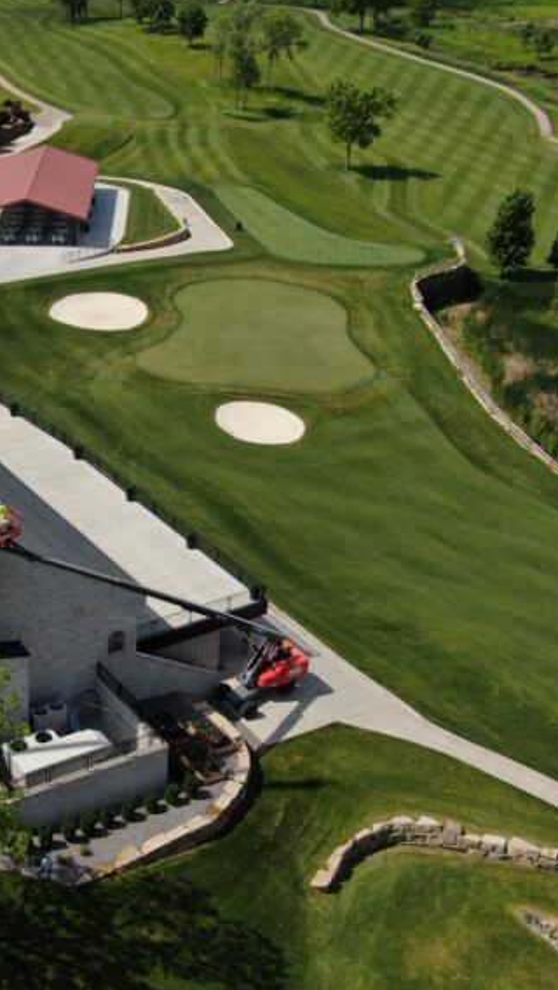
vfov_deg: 39.2
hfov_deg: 22.0
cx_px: 24
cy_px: 492
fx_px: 1392
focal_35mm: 53
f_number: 3.3
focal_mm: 6.08
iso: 110
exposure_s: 1/1600
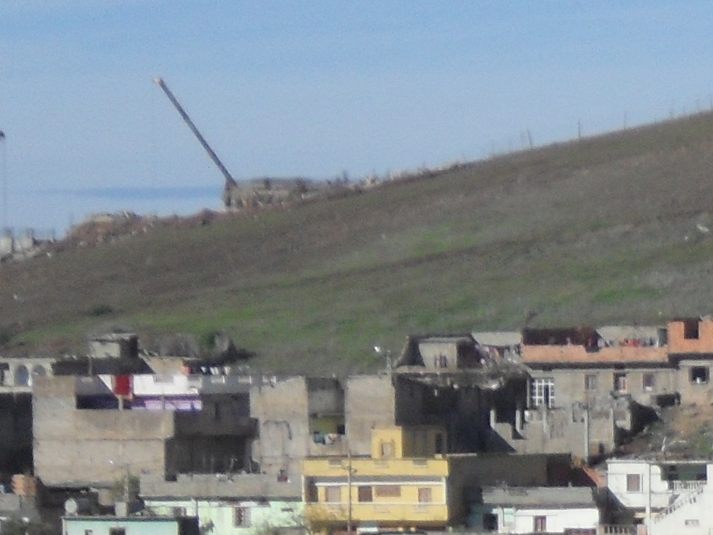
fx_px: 8094
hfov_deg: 5.0
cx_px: 1147
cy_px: 720
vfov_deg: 3.8
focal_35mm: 393
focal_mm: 18.9
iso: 100
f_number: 5.8
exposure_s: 1/750
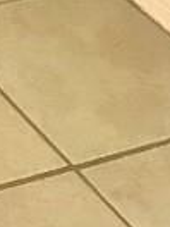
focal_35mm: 217
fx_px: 1421
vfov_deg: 7.6
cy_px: -526
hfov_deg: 6.0
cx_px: -450
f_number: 1.8
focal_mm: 3.99
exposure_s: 1/30
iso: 40
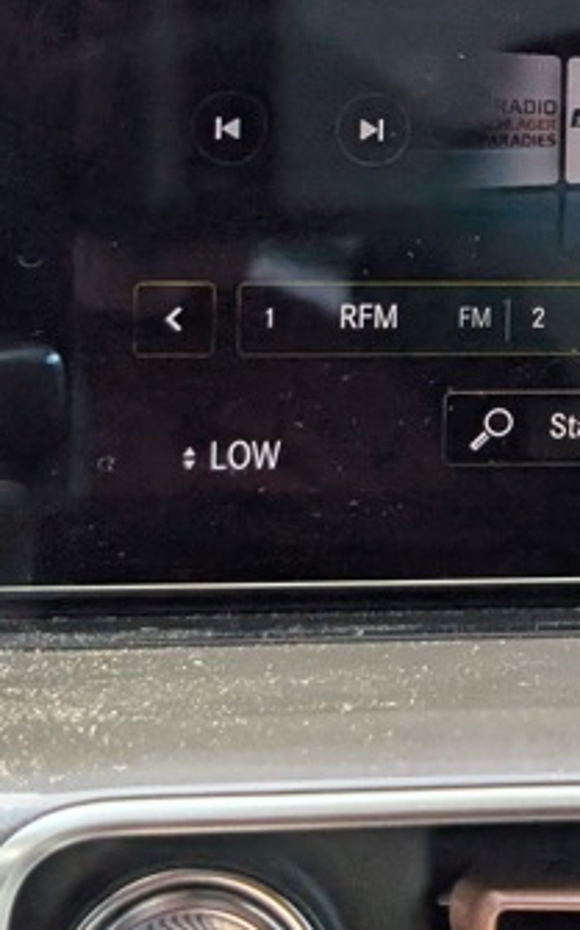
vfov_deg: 16.6
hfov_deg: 10.2
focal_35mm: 124
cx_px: 902
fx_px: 3140
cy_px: 114
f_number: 1.68
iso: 21
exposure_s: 1/334
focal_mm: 6.9
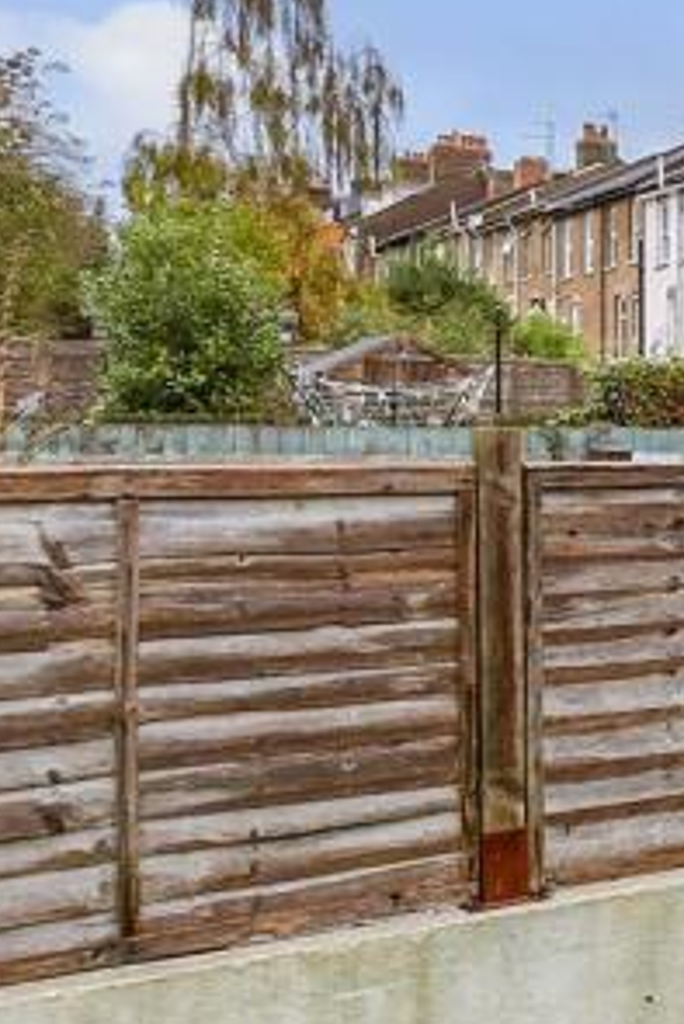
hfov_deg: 15.6
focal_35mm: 52
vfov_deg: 38.1
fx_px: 1480
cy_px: 453
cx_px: 1583
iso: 320
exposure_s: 1/160
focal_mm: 10
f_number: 8
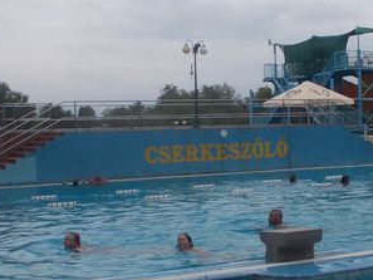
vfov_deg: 21.0
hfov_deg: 27.4
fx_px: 755
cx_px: 284
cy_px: 185
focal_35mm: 70
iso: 80
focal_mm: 4.6
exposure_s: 1/125
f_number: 8
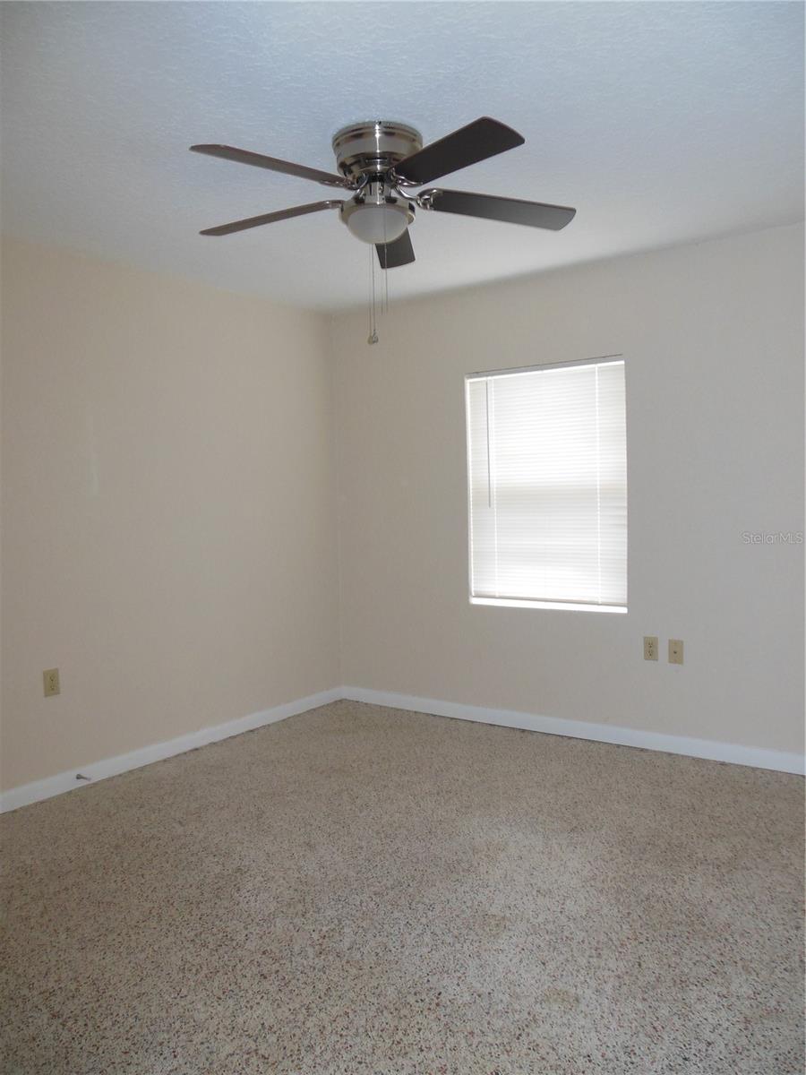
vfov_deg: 69.4
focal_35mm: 25
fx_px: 776
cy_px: 538
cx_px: 403
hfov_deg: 54.9
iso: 200
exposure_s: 1/25
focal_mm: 4.5
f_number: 3.2
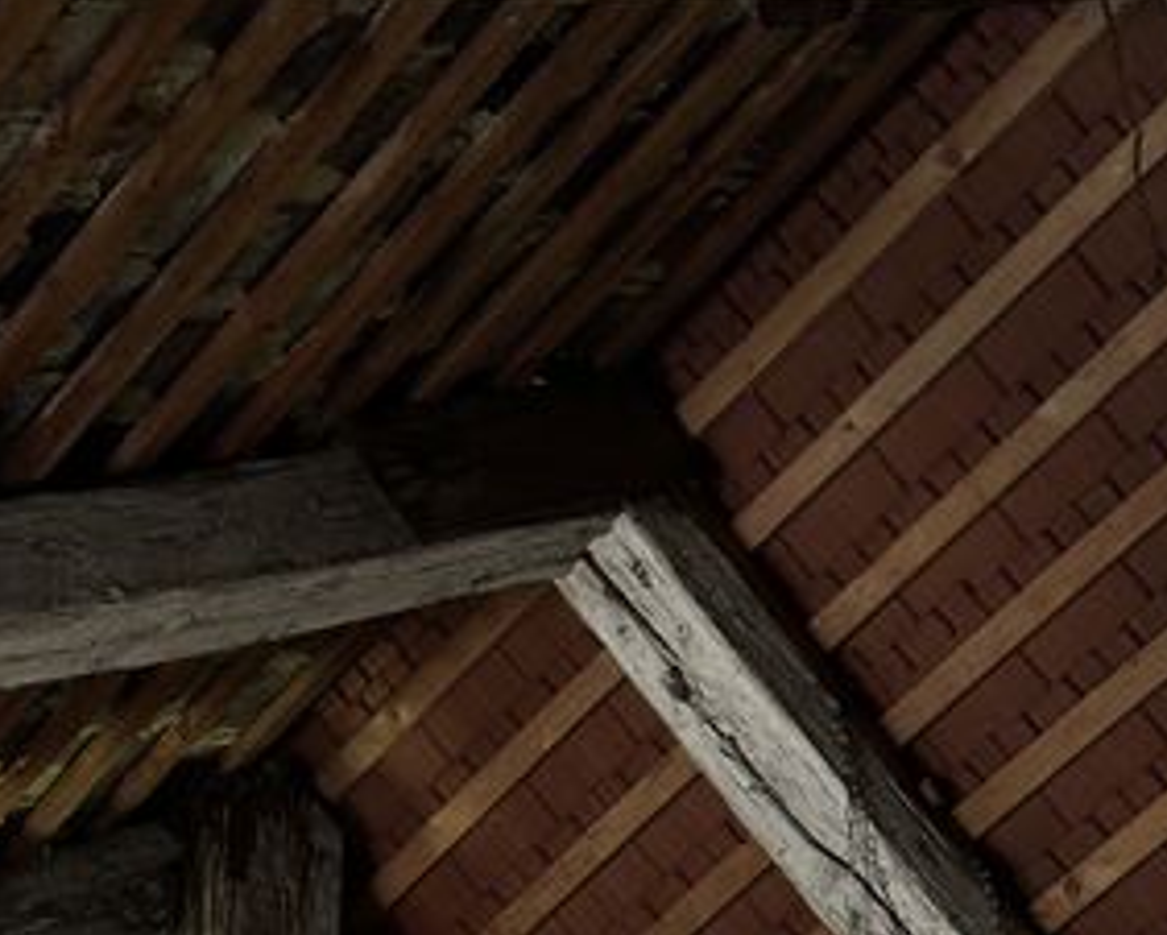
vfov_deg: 13.8
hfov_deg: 17.8
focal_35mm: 108
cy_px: 1163
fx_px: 3733
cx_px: 704
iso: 800
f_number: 1.78
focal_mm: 6.86
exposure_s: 1/20
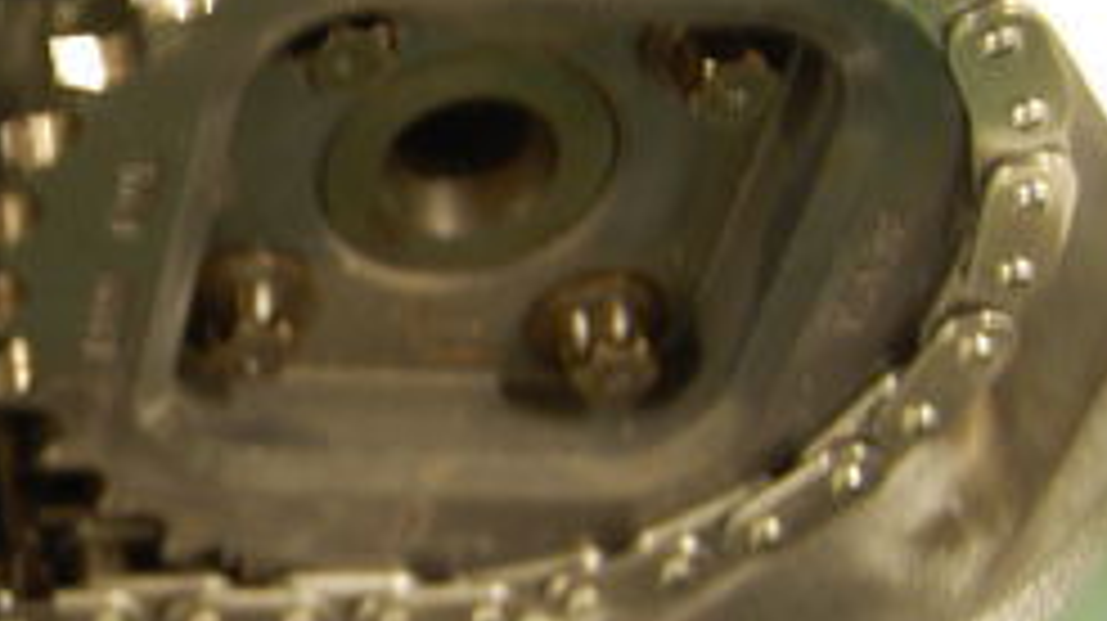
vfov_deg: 12.3
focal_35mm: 98
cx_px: -248
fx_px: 2875
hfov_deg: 20.3
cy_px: 180
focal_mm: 24
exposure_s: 1/6
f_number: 4
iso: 800
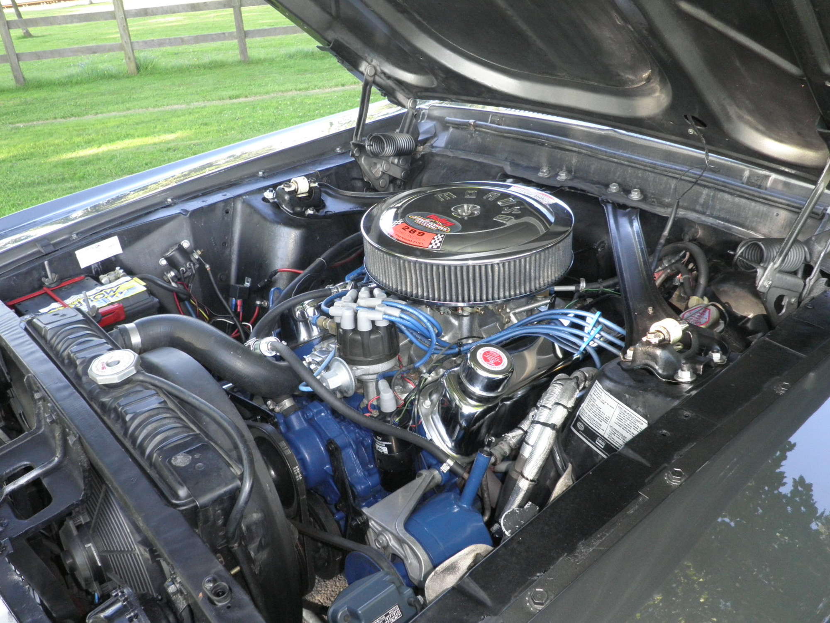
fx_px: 767
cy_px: 312
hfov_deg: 56.8
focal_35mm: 32
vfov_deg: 44.2
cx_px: 415
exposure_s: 1/50
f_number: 3.7
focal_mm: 5.9
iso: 160
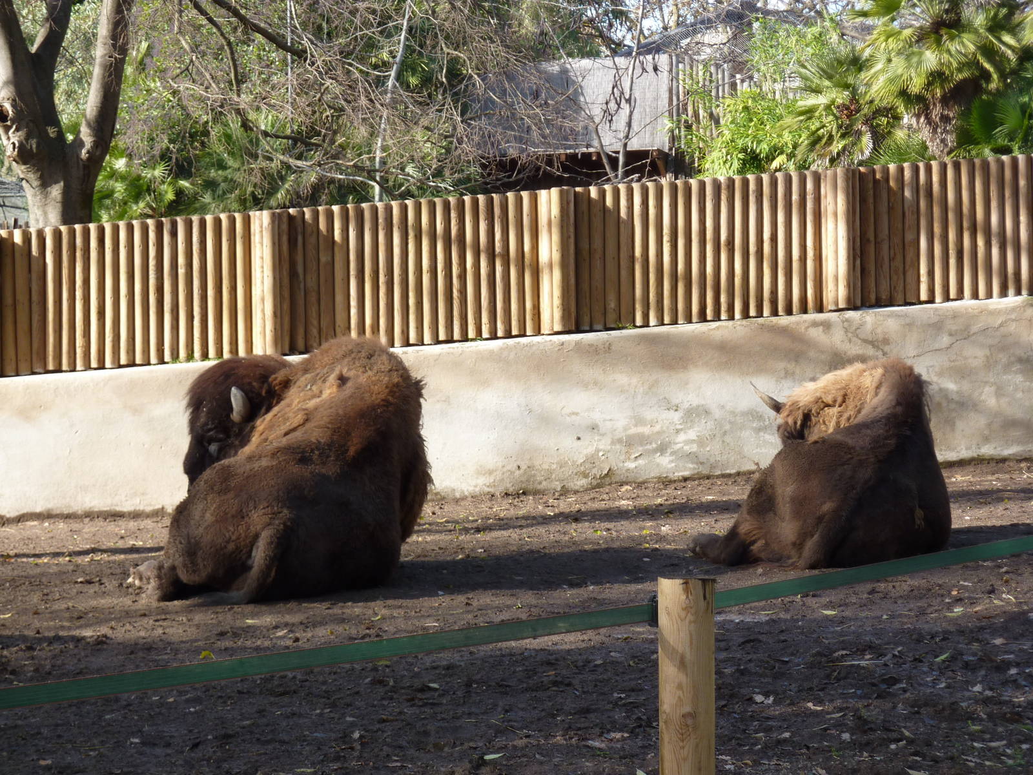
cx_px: 516
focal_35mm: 128
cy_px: 388
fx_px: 3820
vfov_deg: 11.6
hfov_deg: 15.4
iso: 80
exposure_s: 1/100
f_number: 4.4
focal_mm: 21
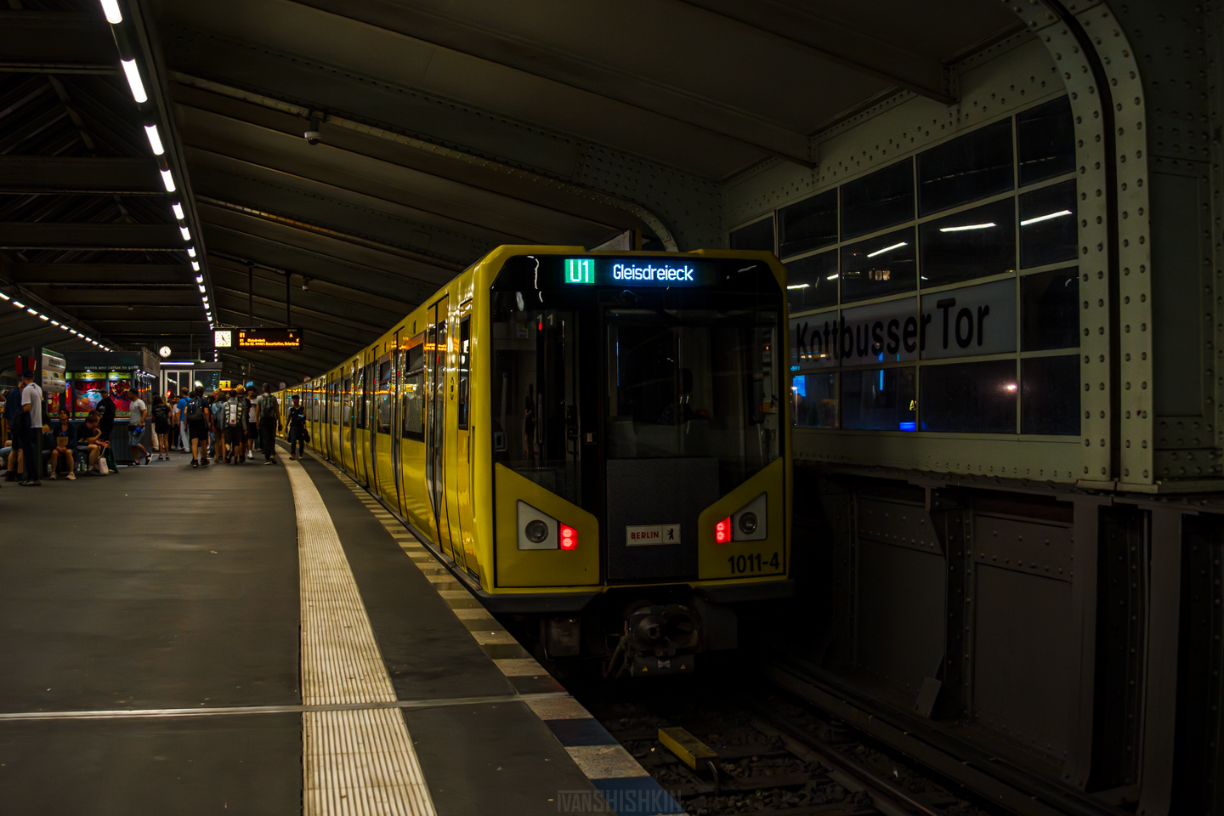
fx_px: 1122
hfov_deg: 57.2
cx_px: 612
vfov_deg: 40.0
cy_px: 408
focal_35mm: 33
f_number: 4
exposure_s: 1/200
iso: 1600
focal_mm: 22
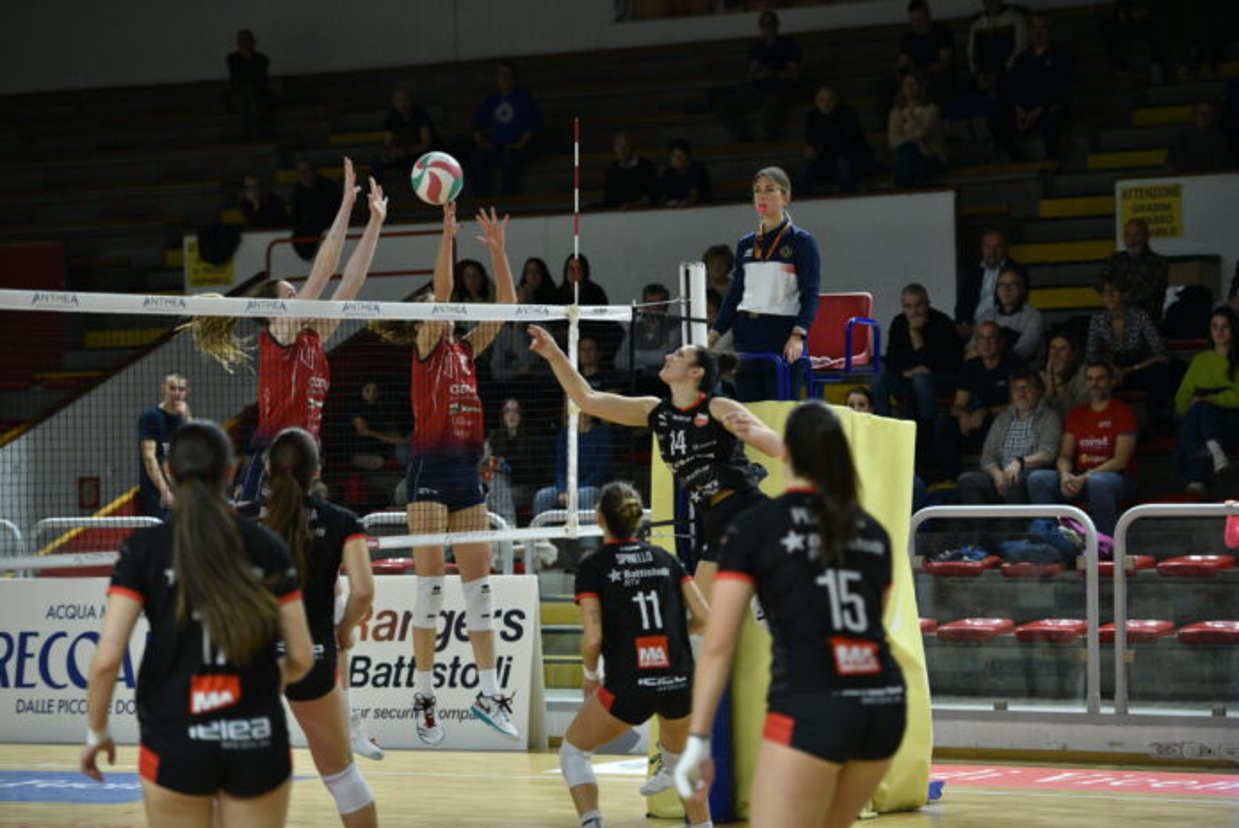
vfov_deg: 11.4
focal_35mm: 120
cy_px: 414
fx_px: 4132
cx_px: 620
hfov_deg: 17.1
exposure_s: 1/1000
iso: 3600
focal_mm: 120
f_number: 2.8
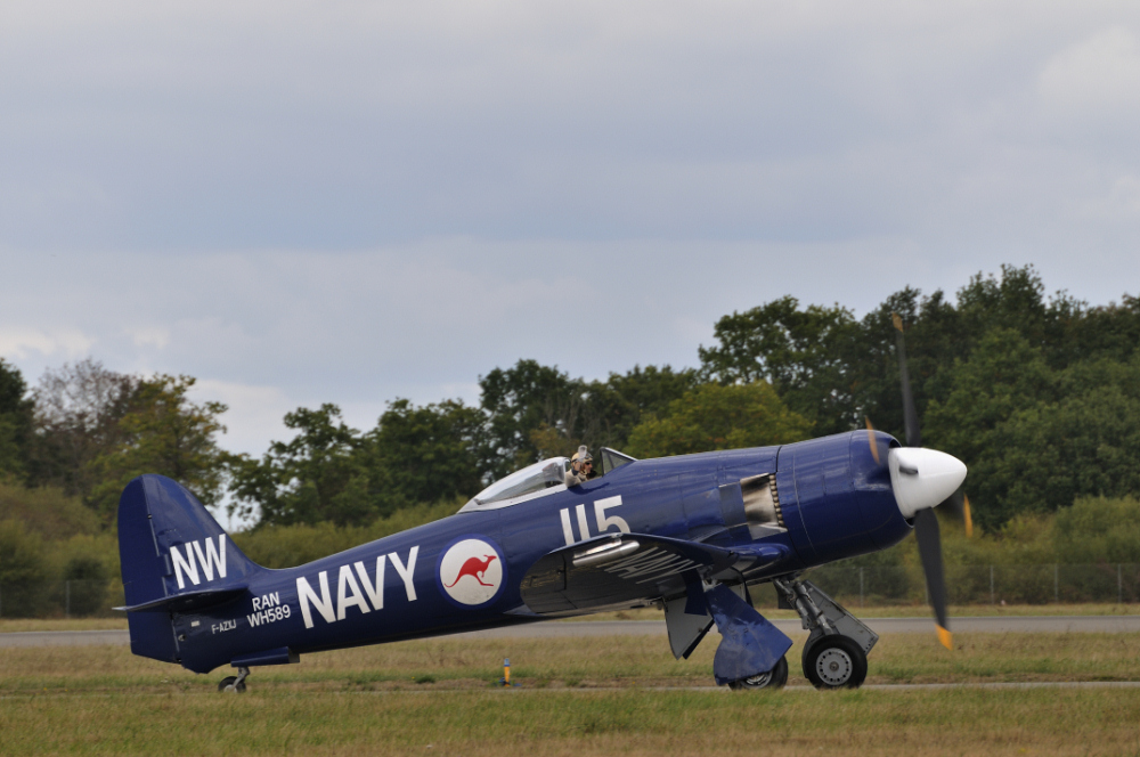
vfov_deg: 3.0
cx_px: 570
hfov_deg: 4.6
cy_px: 378
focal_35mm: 450
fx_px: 14231
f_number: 7.1
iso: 200
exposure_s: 1/200
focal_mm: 300
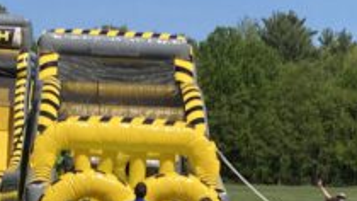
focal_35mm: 149
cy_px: 400
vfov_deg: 7.8
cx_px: 133
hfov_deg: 14.4
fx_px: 1410
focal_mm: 3.99
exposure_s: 1/2315
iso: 20
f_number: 1.8
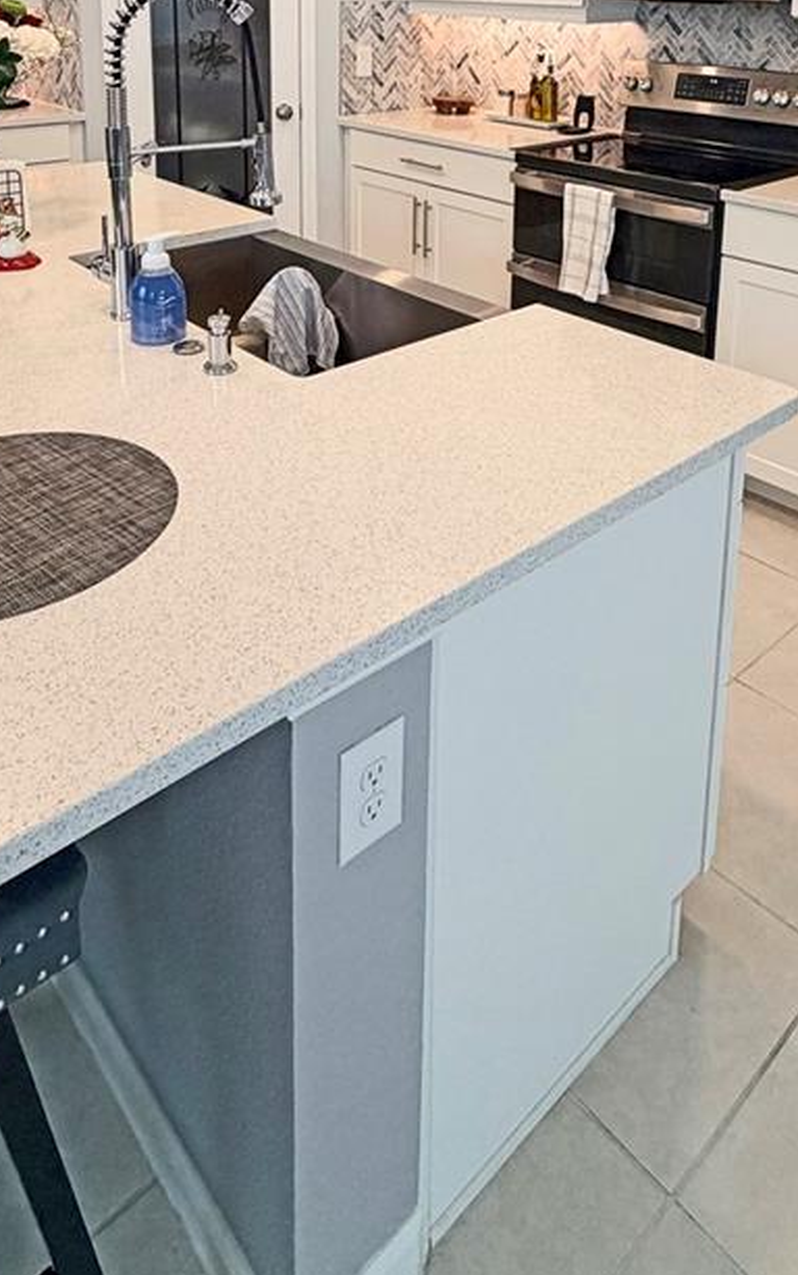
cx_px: 438
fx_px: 1009
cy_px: 174
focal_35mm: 29
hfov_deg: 43.1
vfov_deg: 57.3
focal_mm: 2.22
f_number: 2.2
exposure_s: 1/120
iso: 160
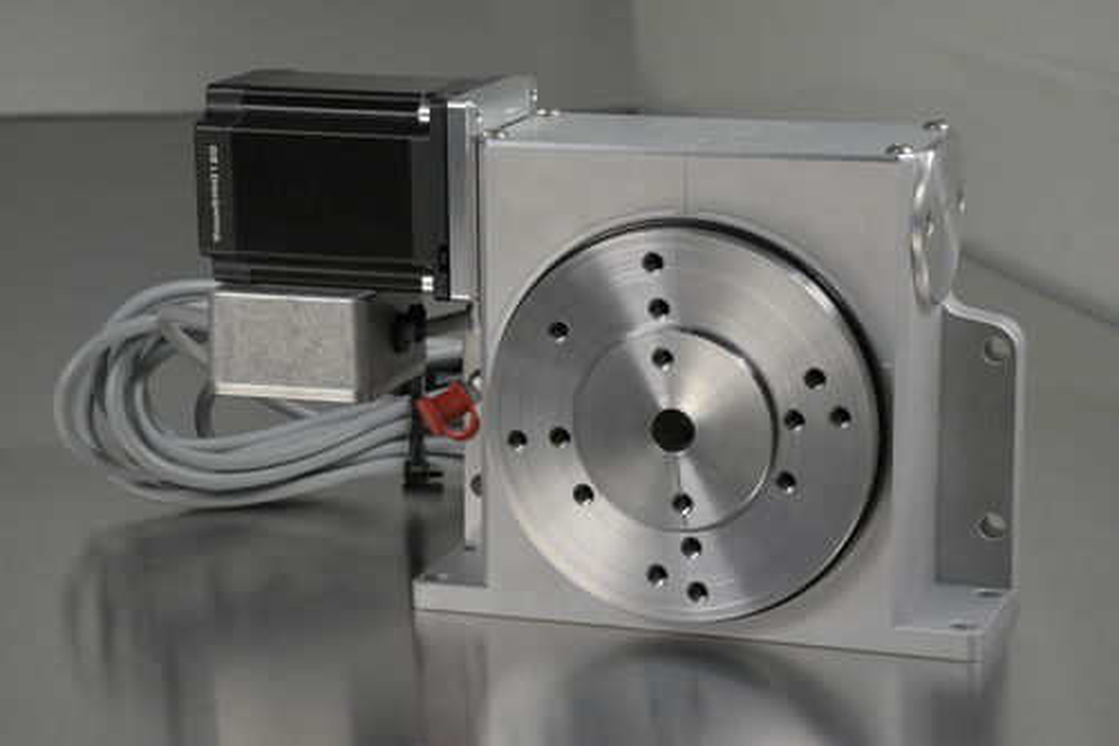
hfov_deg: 17.1
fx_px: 3729
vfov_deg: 11.4
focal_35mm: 120
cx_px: 560
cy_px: 373
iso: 6400
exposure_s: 1/320
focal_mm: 120
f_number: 18
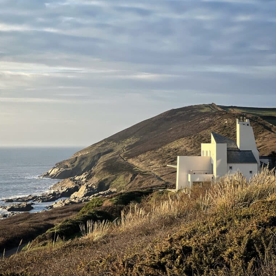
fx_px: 821
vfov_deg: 19.1
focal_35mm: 91
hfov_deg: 19.1
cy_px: 138
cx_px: 111
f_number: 2.8
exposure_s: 1/461
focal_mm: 9
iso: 32
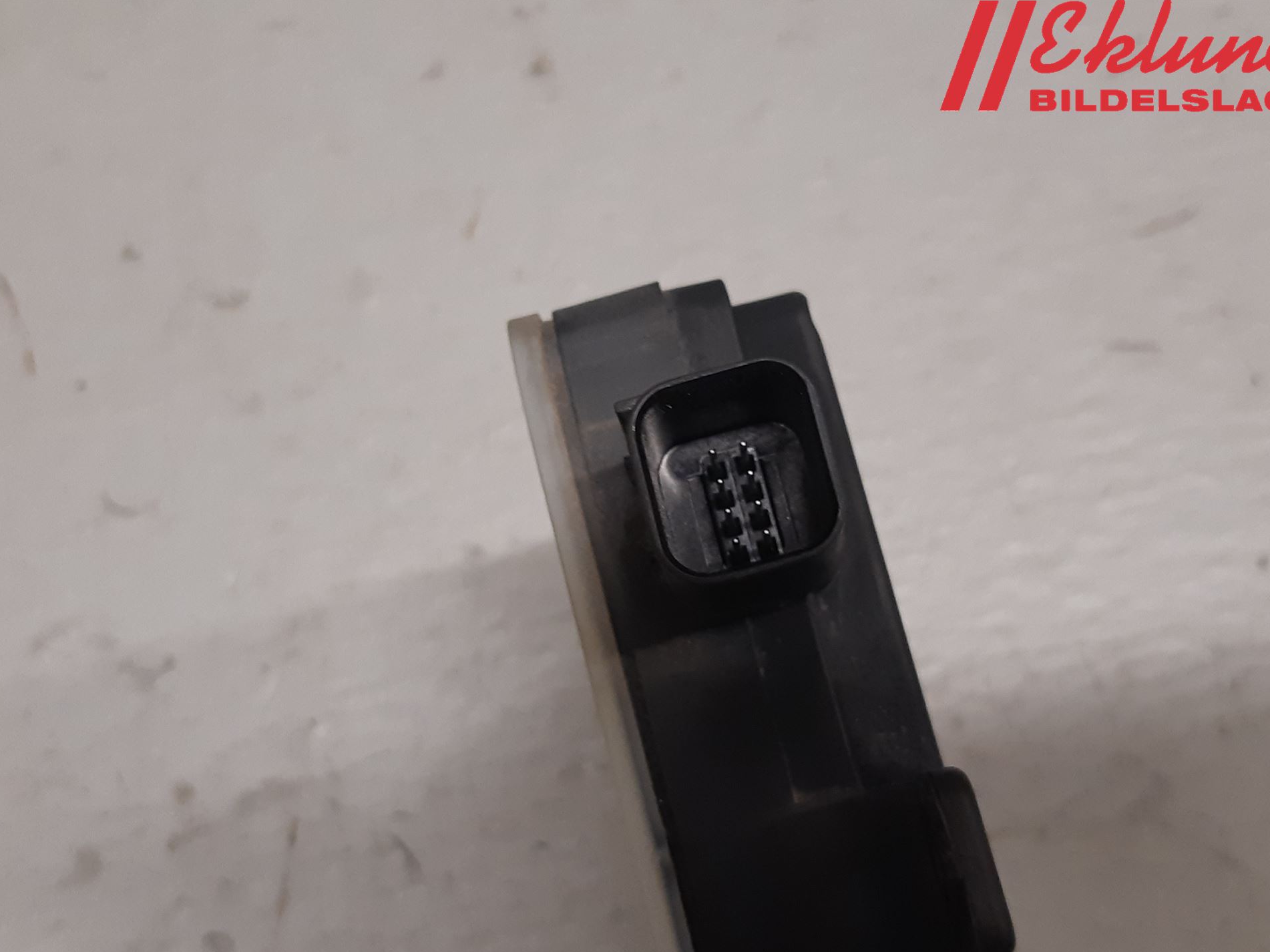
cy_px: 511
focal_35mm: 28
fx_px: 1027
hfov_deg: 63.4
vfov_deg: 49.7
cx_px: 666
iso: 160
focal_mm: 3.93
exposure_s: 1/50
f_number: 1.7
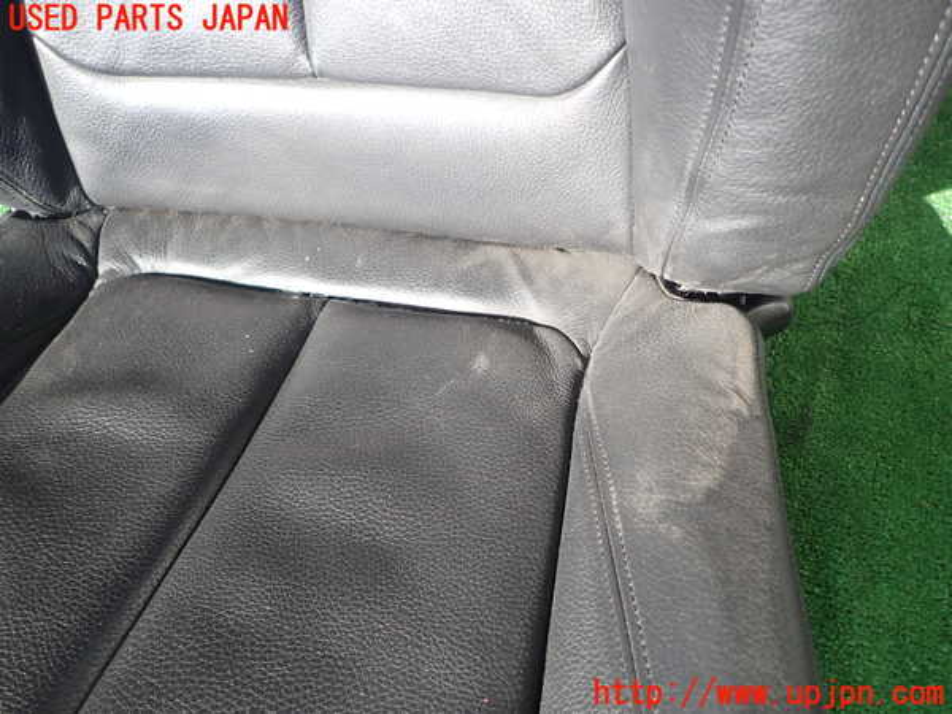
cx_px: 476
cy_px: 357
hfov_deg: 69.4
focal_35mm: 25
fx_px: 688
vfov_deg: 54.9
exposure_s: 1/50
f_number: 5.6
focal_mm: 4.5
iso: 100
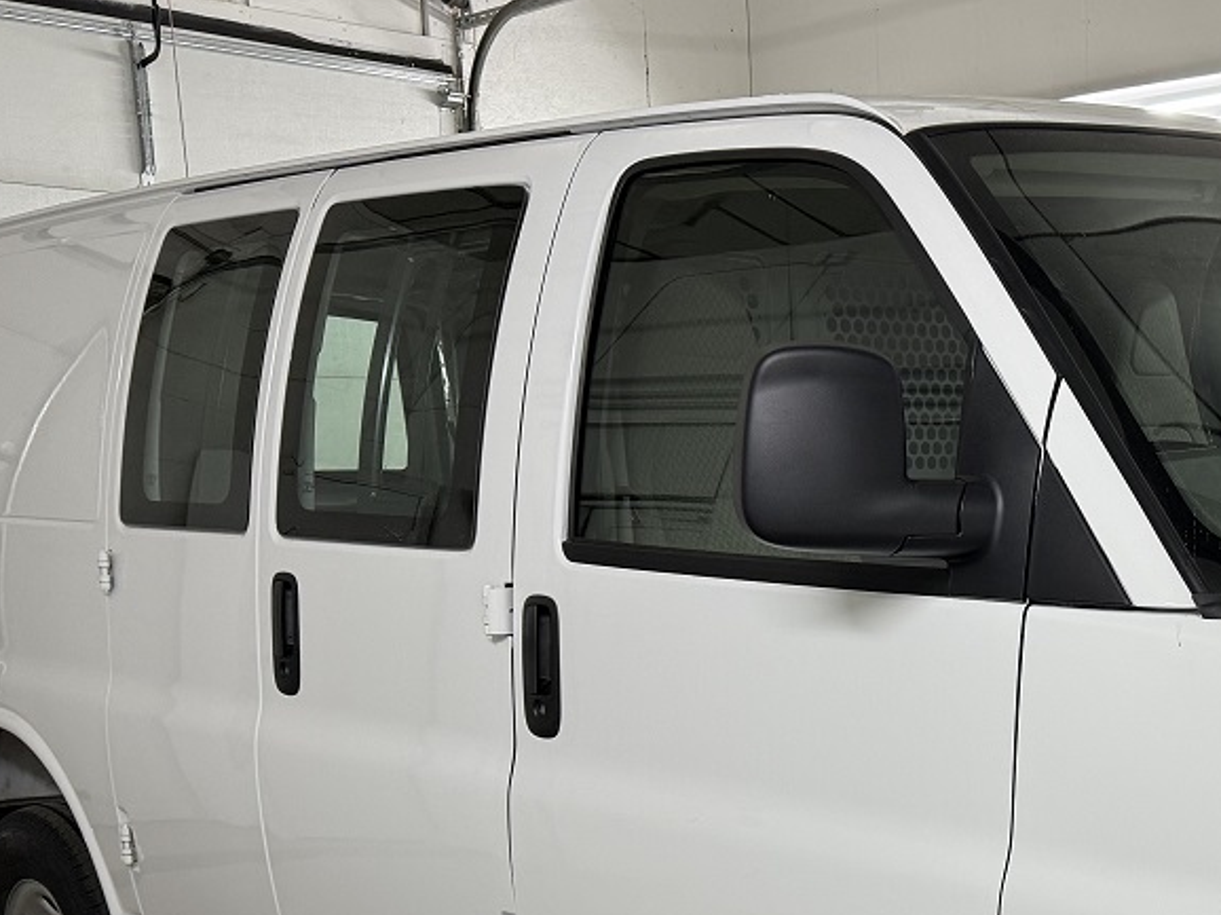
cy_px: 827
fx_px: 1904
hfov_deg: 33.4
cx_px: 1139
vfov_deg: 26.1
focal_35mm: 54
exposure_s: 1/60
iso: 125
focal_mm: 6.76
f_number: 1.78
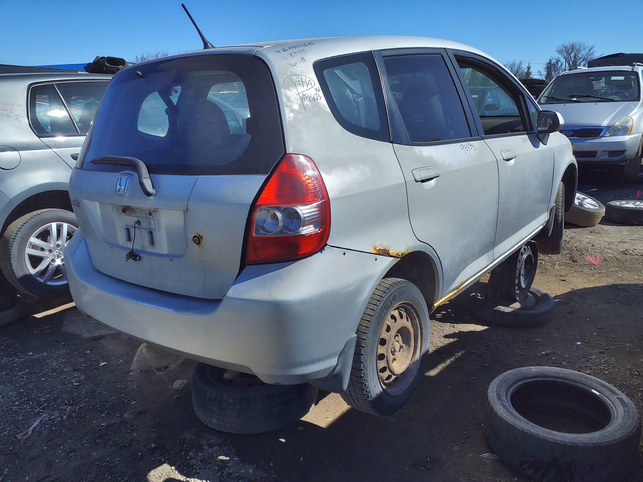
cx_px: 322
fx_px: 483
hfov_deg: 67.3
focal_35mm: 26
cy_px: 241
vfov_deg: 53.1
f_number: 1.9
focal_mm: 3.58
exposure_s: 1/1165
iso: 40
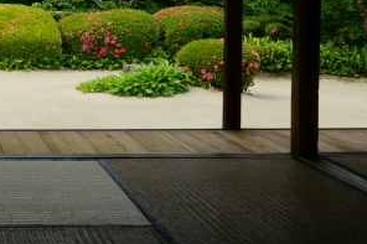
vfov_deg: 18.4
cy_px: -26
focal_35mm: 71
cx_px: -50
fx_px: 723
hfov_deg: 26.0
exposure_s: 1/60
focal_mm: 20
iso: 200
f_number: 14
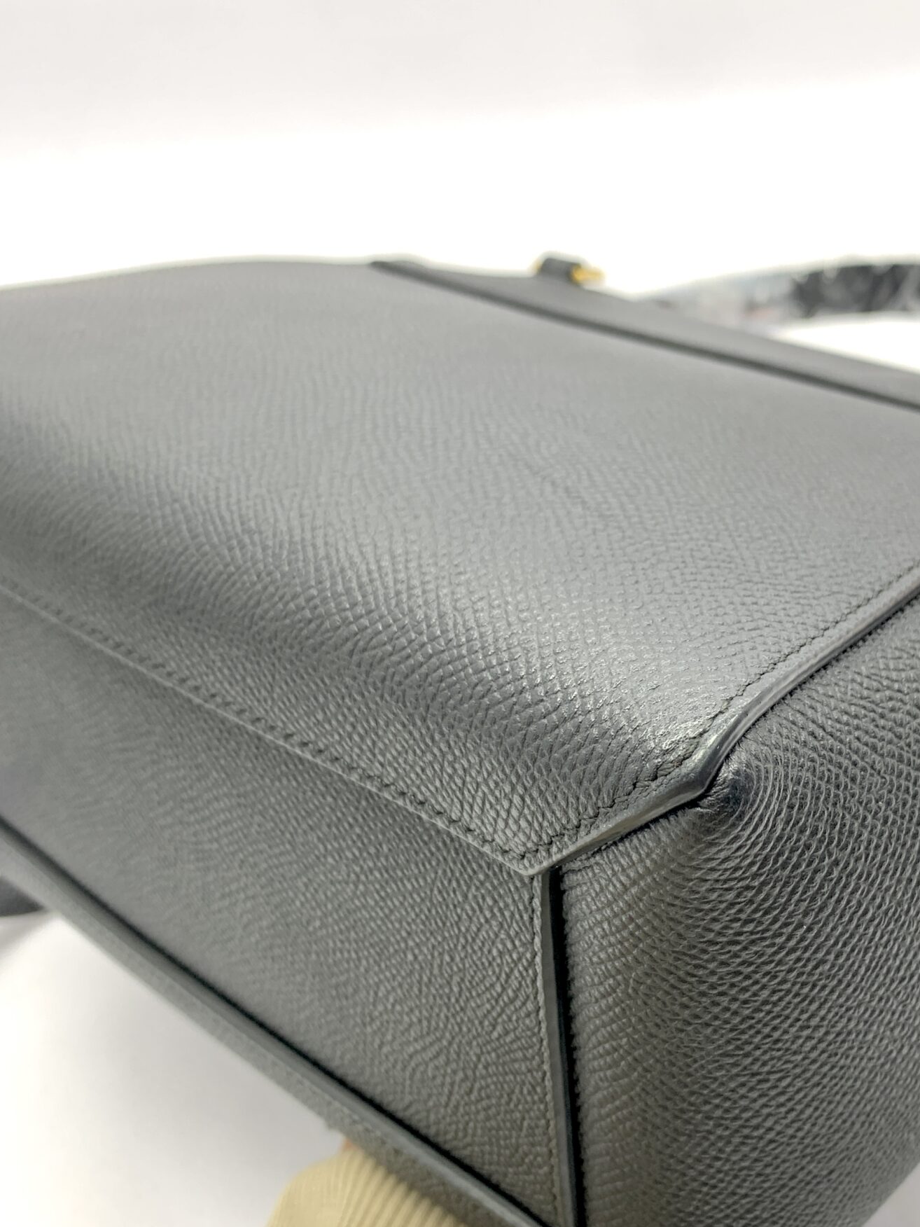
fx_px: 1347
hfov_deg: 37.0
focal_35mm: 38
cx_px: 667
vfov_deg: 48.9
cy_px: 560
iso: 64
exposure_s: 1/50
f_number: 1.8
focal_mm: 4.25
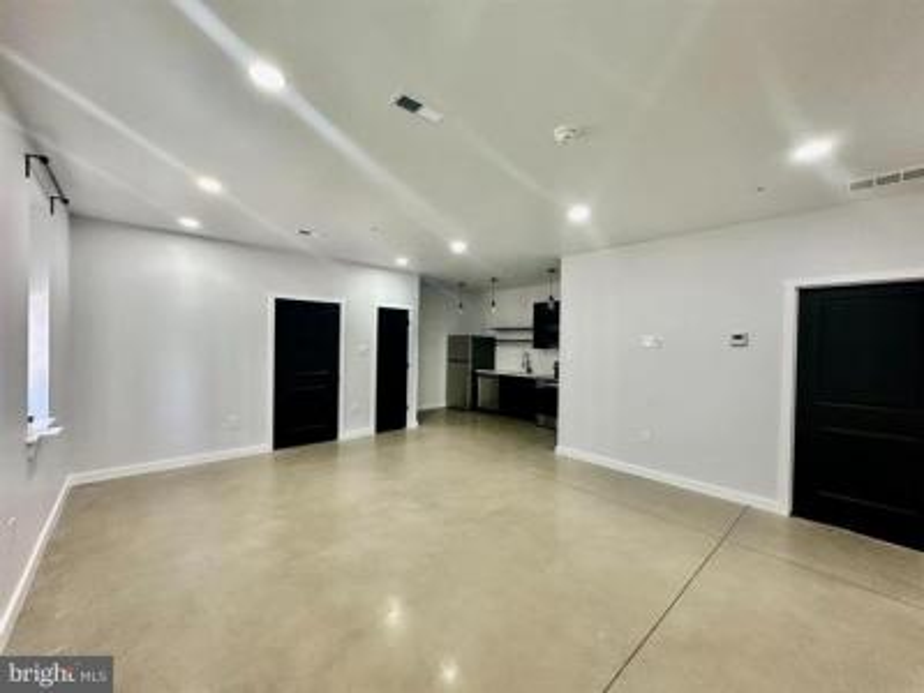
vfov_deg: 85.7
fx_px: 374
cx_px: 462
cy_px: 346
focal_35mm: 14
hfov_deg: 102.1
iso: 160
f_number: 2.2
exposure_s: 1/60
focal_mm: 2.22
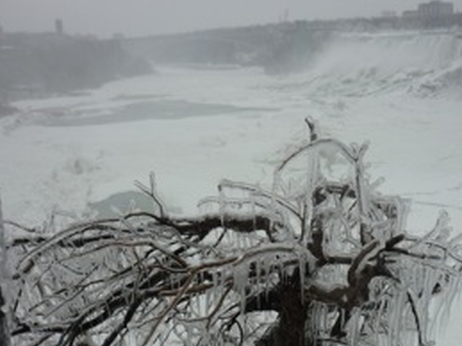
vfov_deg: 25.9
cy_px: 239
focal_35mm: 56
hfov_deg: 34.2
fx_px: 747
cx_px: 284
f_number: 2.8
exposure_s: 1/400
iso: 80
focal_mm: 5.5
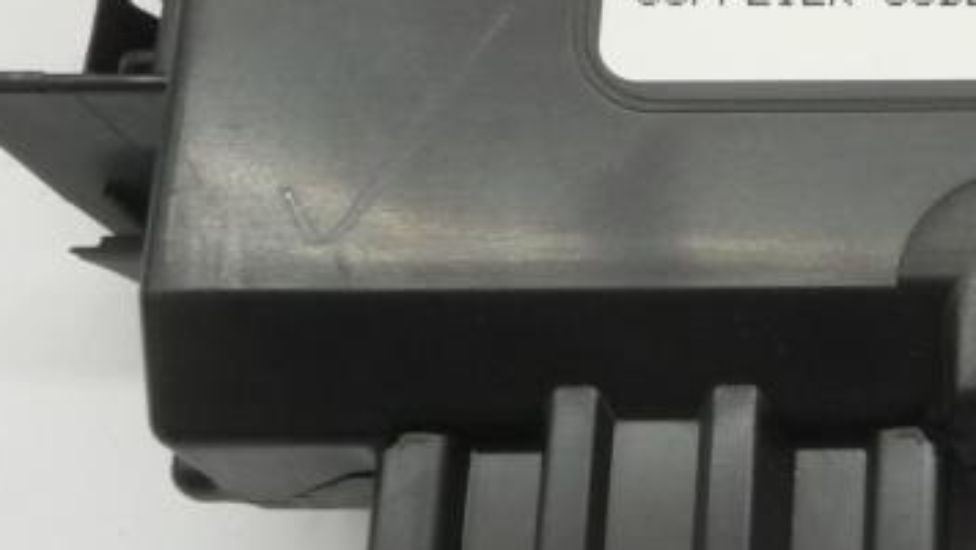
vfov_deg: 13.7
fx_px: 2278
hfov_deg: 21.8
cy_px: 140
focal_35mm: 88
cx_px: 1262
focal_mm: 4.7
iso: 200
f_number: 3.3
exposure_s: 1/30
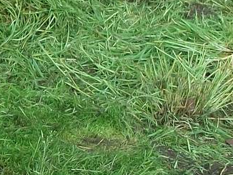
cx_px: -141
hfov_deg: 11.9
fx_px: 1058
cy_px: -9
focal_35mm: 157
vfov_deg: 9.4
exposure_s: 1/80
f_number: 2.9
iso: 80
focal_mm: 5.7
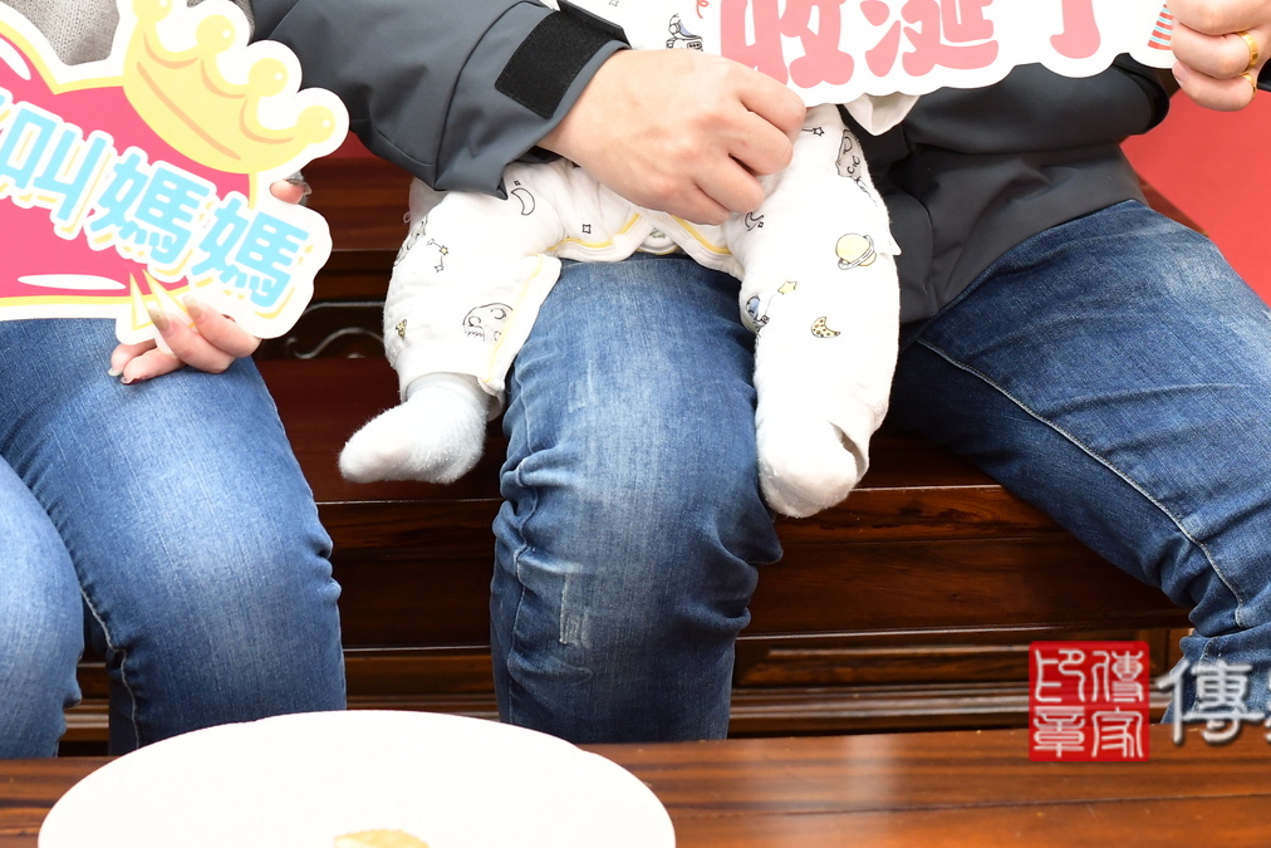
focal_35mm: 83
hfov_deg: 24.3
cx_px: 413
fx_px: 2931
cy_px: -138
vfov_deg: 15.9
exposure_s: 1/200
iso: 1000
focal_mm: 35
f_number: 4.5
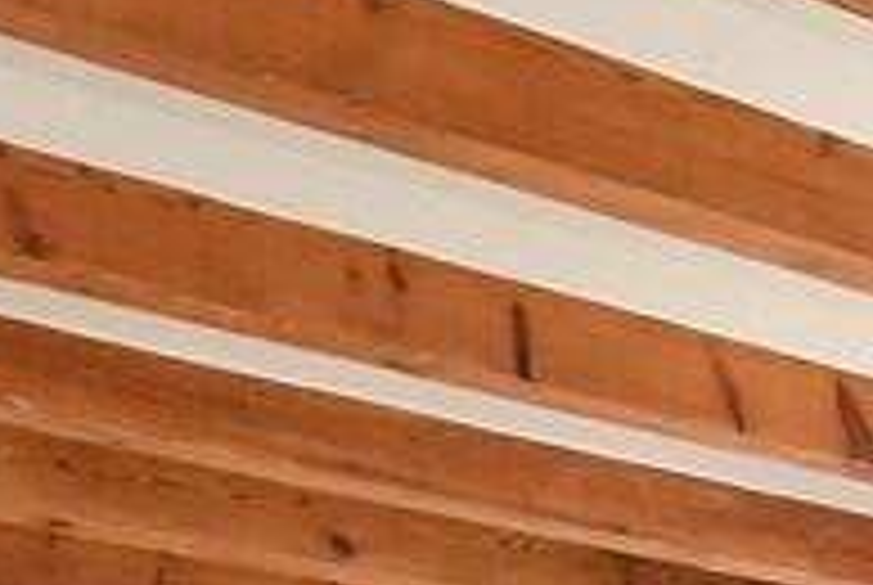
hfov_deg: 25.5
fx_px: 1919
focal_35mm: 79
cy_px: 1406
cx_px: 302
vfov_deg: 13.1
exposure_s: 1/60
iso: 800
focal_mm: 10
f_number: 7.1
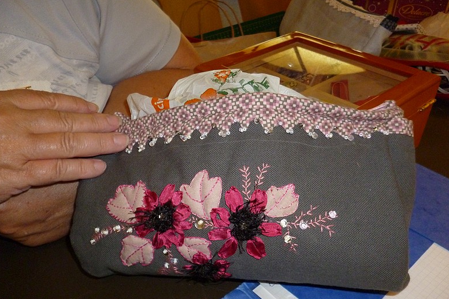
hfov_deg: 61.9
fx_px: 374
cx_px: 226
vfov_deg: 43.5
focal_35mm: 30
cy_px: 172
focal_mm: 5
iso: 400
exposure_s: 1/60
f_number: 3.1
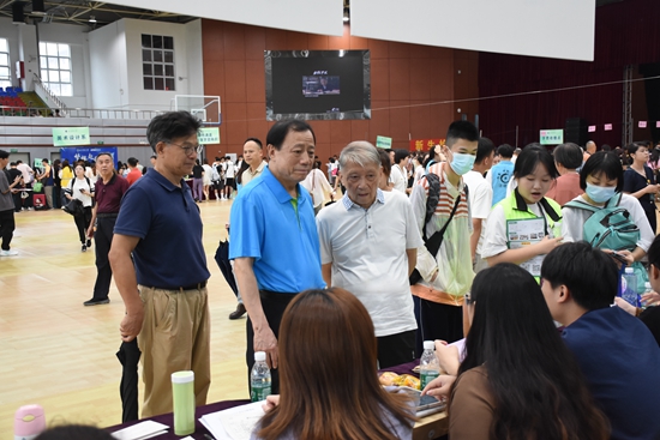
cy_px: 220
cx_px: 330
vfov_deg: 33.0
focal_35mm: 40
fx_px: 743
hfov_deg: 47.9
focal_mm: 27
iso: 1250
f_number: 4
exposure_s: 1/200
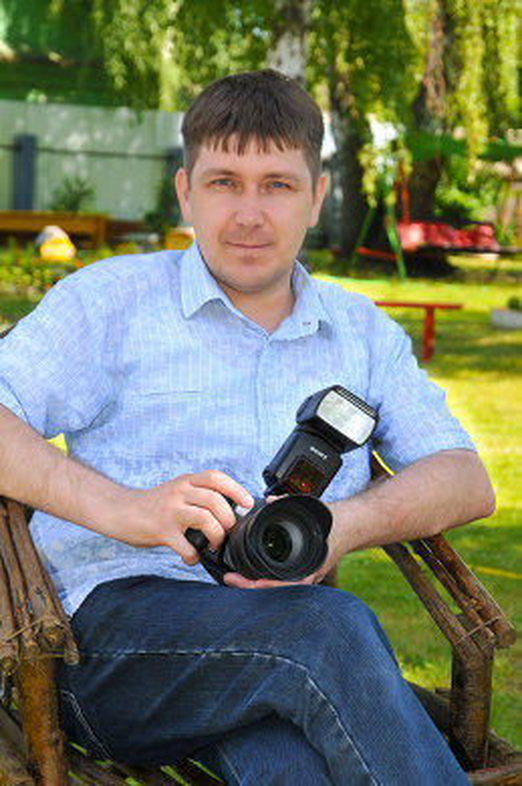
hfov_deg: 16.2
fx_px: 1832
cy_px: 393
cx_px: 261
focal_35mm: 84
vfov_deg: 24.2
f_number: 5.6
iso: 200
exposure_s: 1/250
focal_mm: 56
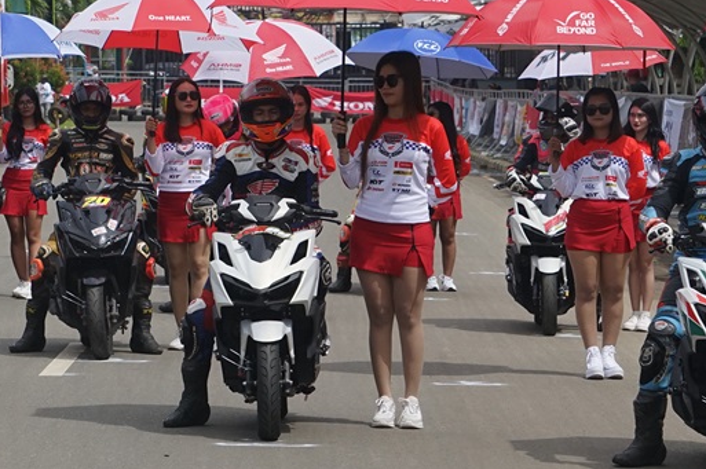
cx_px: 272
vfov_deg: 6.7
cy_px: 136
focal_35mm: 205
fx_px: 4016
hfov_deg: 10.0
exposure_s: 1/2000
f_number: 8
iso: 500
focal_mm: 73
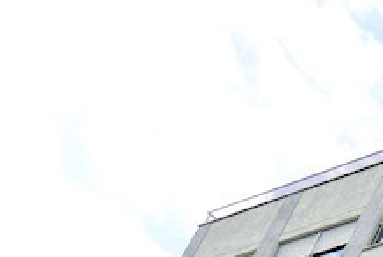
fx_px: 1097
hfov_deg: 12.4
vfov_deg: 11.1
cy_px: 630
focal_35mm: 103
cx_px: 1051
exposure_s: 1/400
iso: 500
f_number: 8
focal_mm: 18
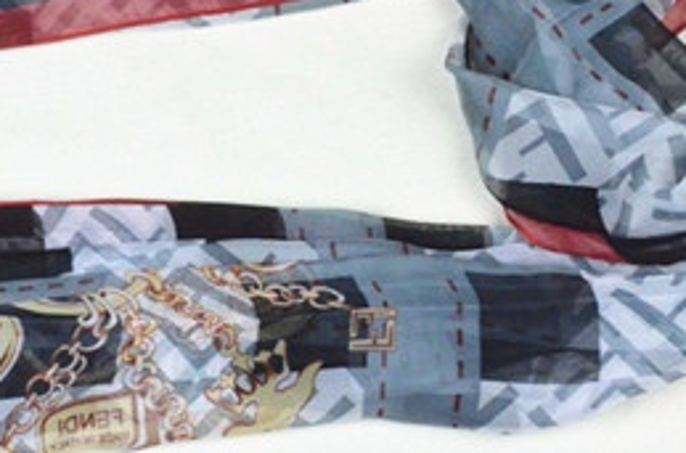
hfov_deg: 23.4
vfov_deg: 15.5
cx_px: 331
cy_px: 103
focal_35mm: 87
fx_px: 1653
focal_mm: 30
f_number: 11
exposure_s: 1/400
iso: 6400
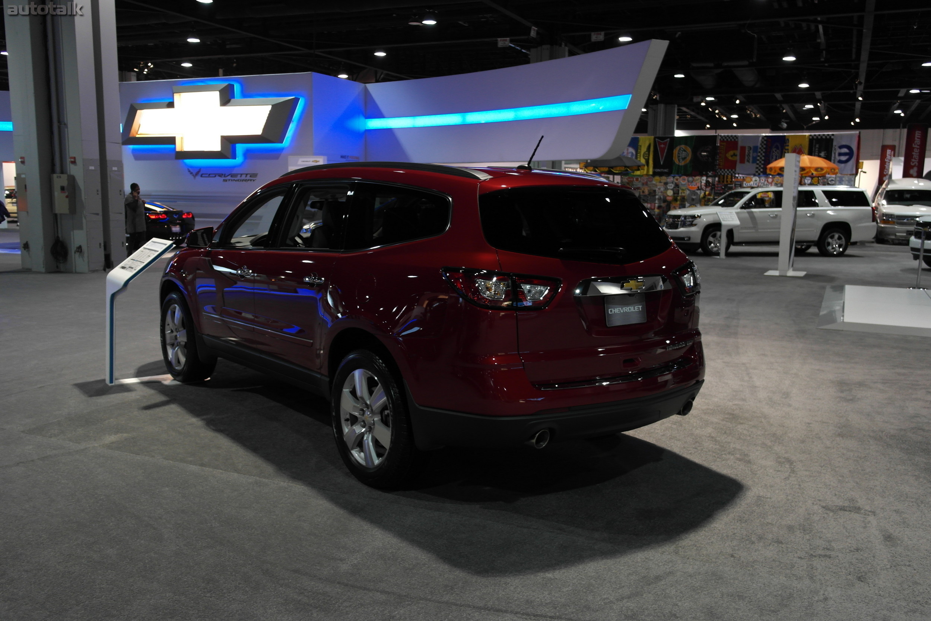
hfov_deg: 61.9
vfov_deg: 43.6
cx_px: 466
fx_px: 776
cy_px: 310
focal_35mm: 30
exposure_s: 1/40
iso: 400
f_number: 3.5
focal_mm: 20
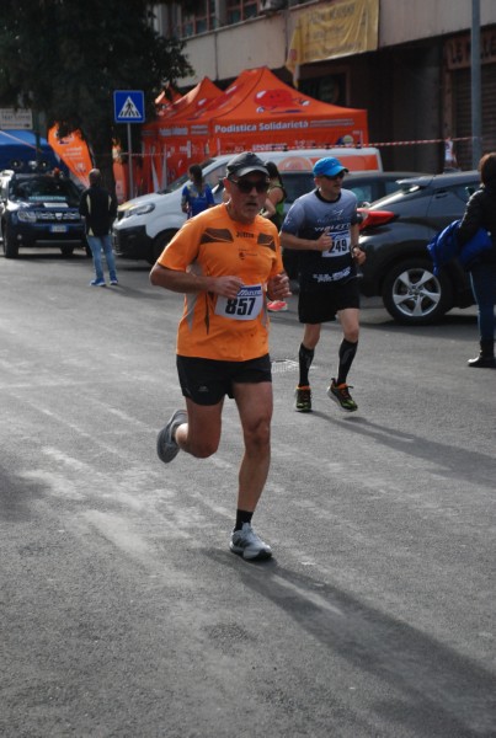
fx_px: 2035
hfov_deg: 13.9
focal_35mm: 99
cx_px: 248
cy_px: 369
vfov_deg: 20.6
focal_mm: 66
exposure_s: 1/1250
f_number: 5.3
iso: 1000
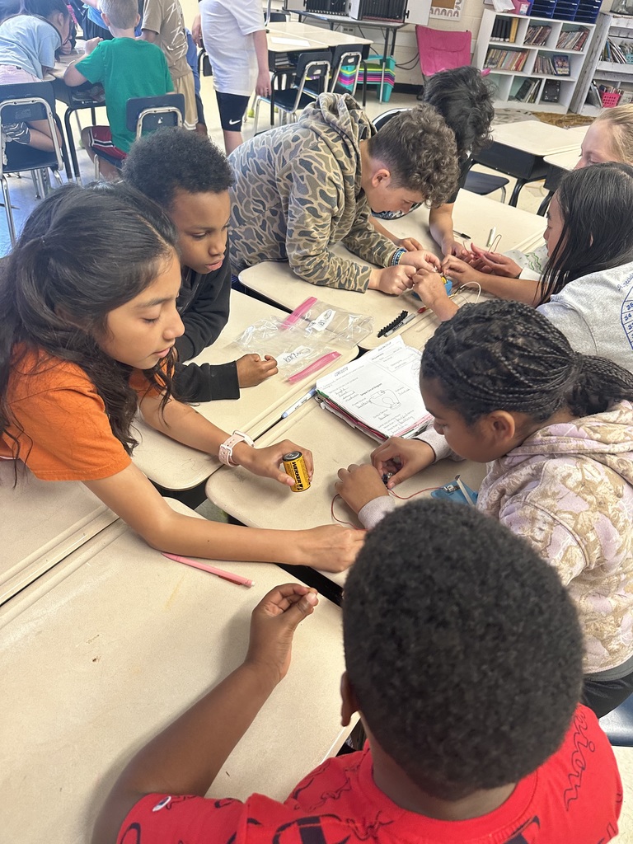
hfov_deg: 56.8
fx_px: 585
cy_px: 422
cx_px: 316
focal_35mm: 24
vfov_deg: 71.6
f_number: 1.78
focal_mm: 6.86
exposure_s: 1/60
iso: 200
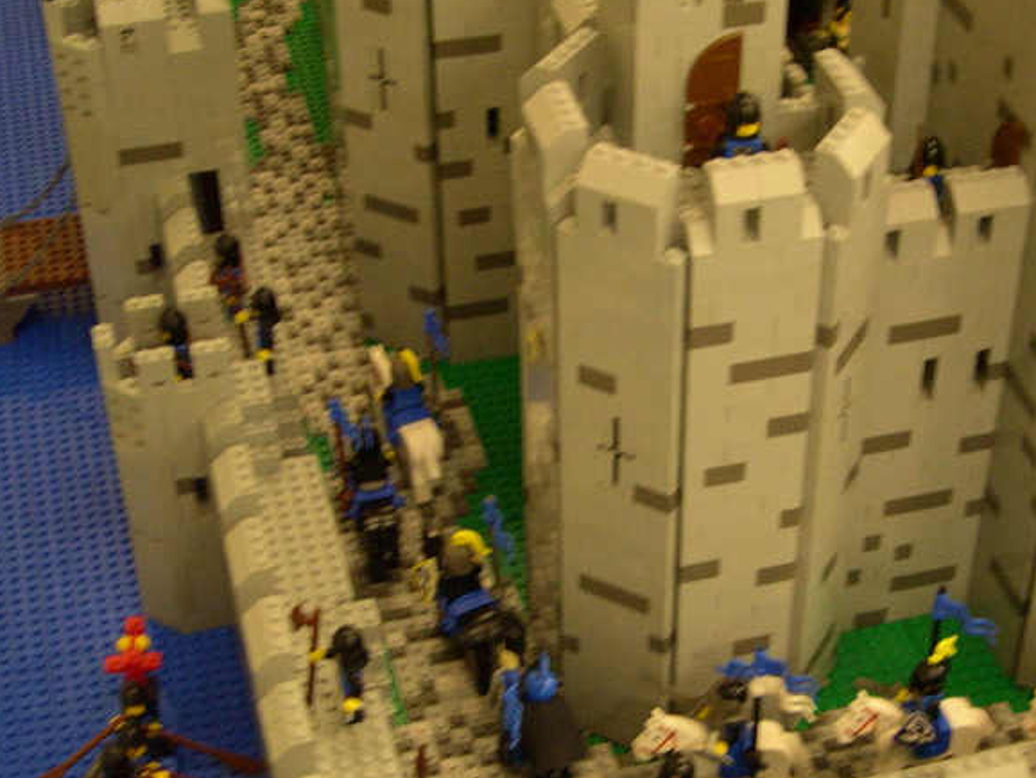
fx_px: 1946
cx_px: 679
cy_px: 473
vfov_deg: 22.6
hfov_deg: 29.6
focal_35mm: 65
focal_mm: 10.1
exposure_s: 1/17.1
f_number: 3.1
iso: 400
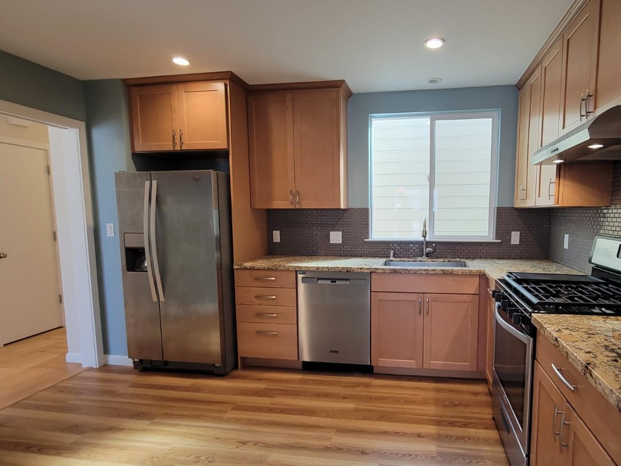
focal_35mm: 18
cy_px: 242
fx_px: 323
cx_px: 374
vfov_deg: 71.6
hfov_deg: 86.6
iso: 125
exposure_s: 1/60
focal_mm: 2.2
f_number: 2.2
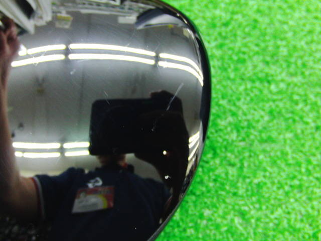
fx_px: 343
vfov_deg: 38.7
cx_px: 160
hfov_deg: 50.1
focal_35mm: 37
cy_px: 120
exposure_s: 1/10
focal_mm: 6.42
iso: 400
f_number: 3.6
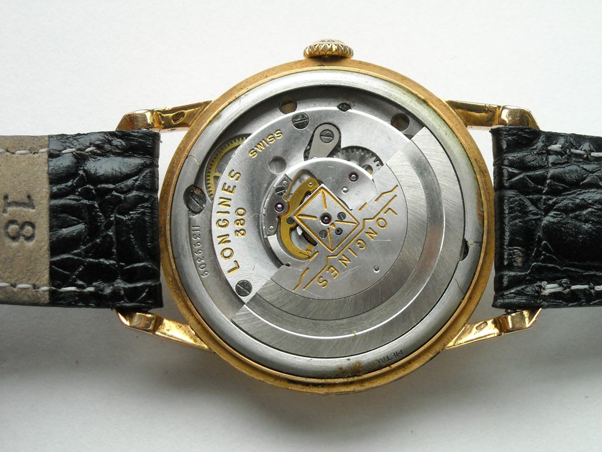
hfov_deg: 18.7
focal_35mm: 105
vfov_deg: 14.1
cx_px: 301
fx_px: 1826
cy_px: 226
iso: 400
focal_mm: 17.1
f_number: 4.7
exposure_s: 1/64
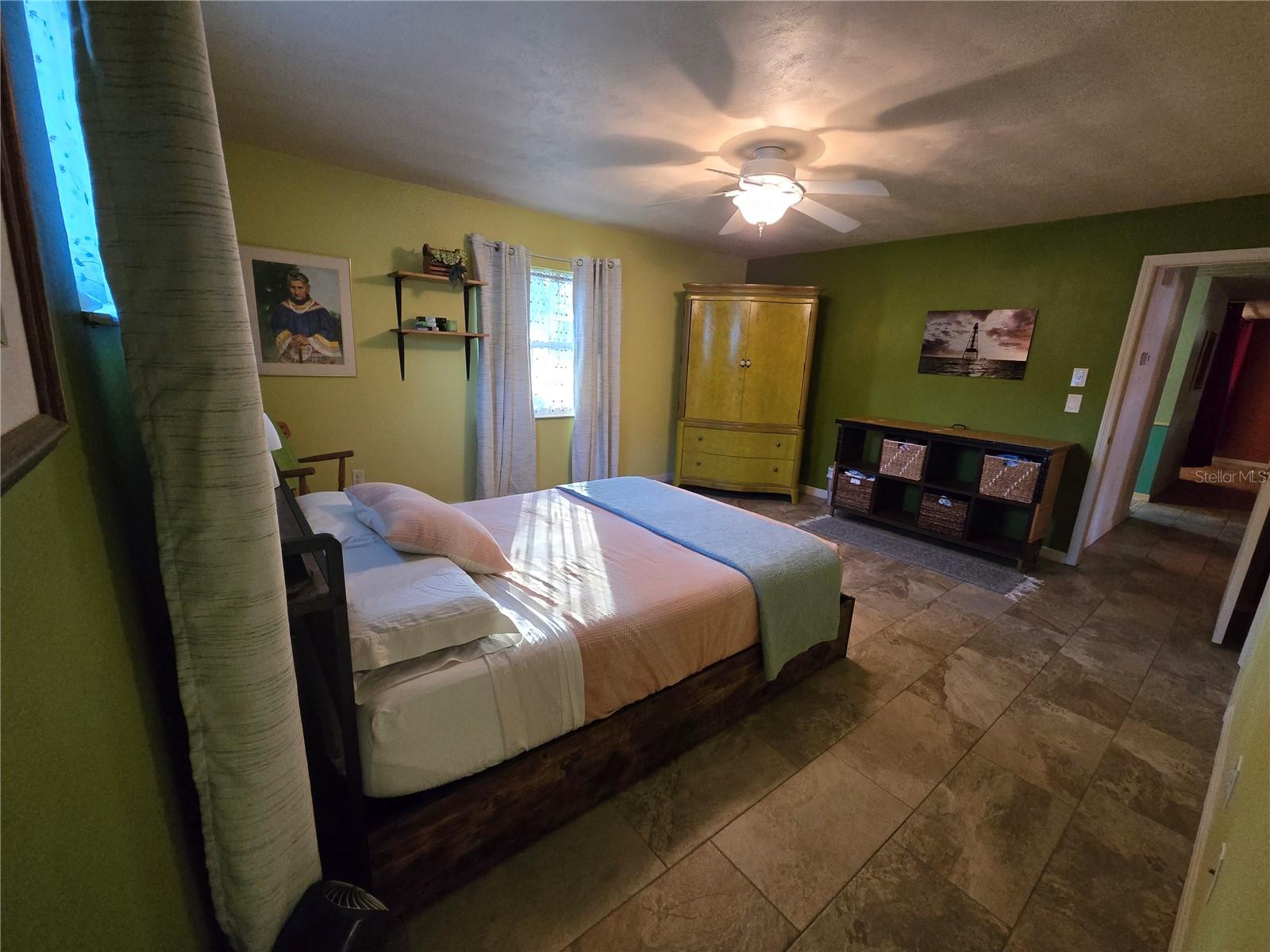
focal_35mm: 13
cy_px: 476
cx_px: 635
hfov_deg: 106.2
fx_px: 477
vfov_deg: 89.9
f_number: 2.2
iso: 800
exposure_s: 1/60
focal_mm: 2.2
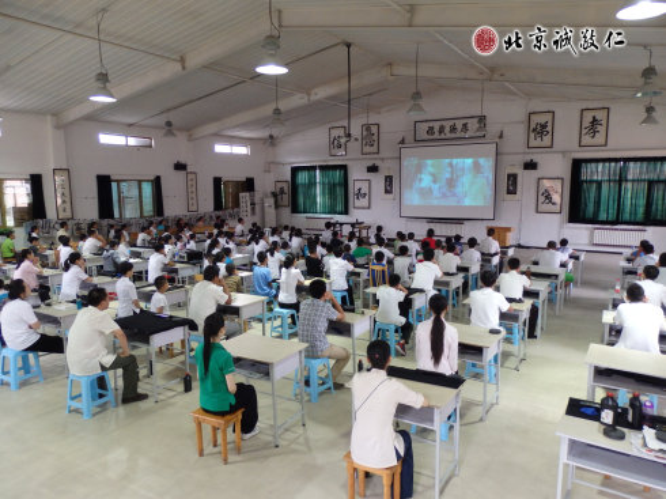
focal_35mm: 25
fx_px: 481
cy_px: 250
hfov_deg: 69.4
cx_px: 333
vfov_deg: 54.8
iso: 400
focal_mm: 4.5
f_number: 3
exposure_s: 1/30
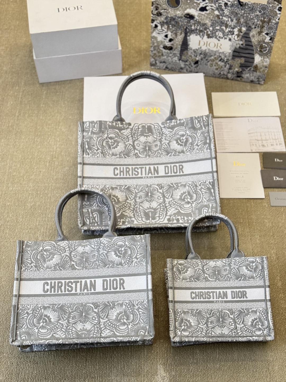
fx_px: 529
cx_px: 143
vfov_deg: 39.7
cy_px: 191
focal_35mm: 48
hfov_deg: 30.3
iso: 250
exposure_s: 1/60
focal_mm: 6.76
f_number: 1.78
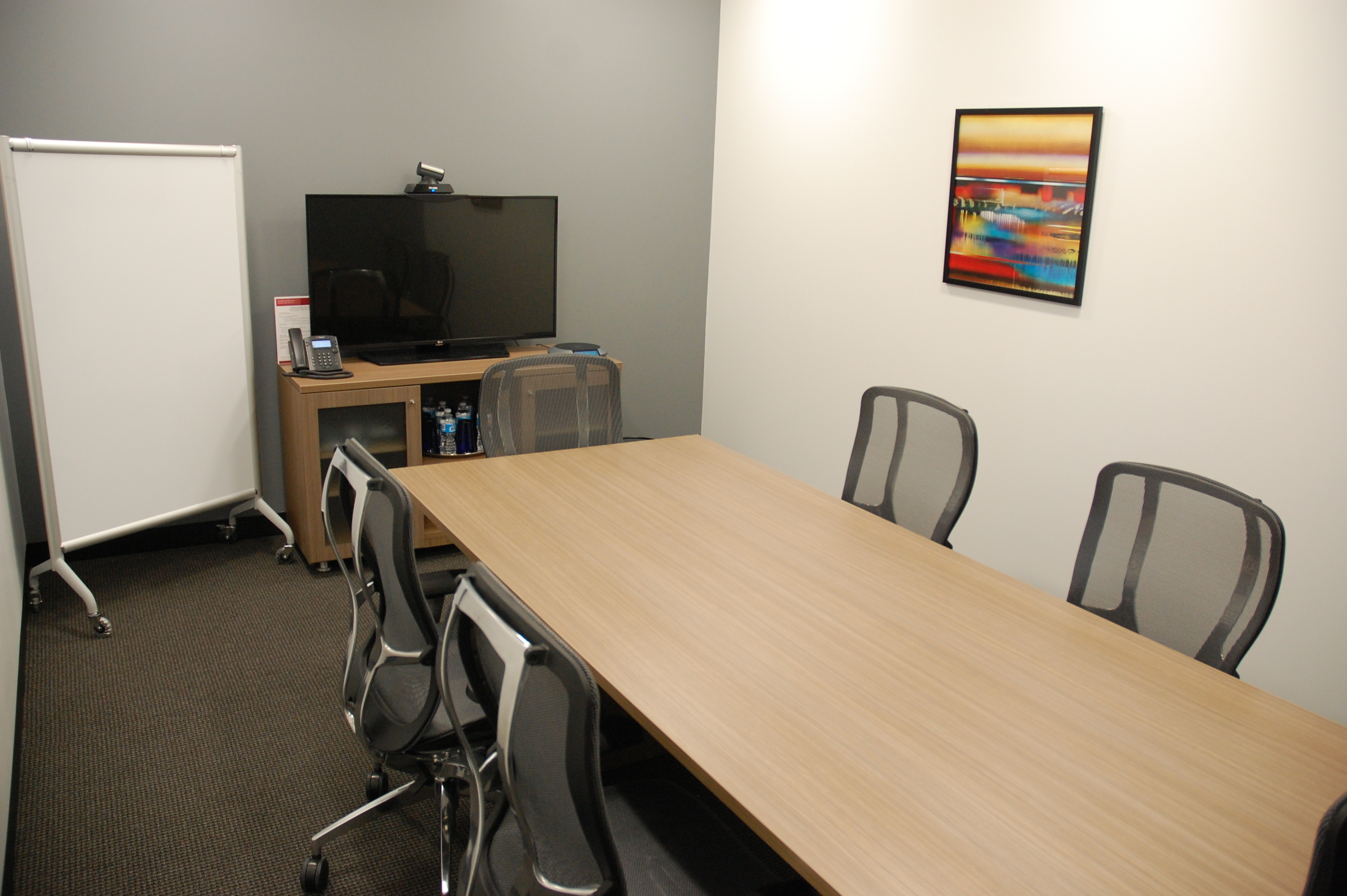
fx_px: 1009
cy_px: 448
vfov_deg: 47.8
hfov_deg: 67.4
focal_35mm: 27
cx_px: 674
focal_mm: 18
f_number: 4
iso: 800
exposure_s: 1/60
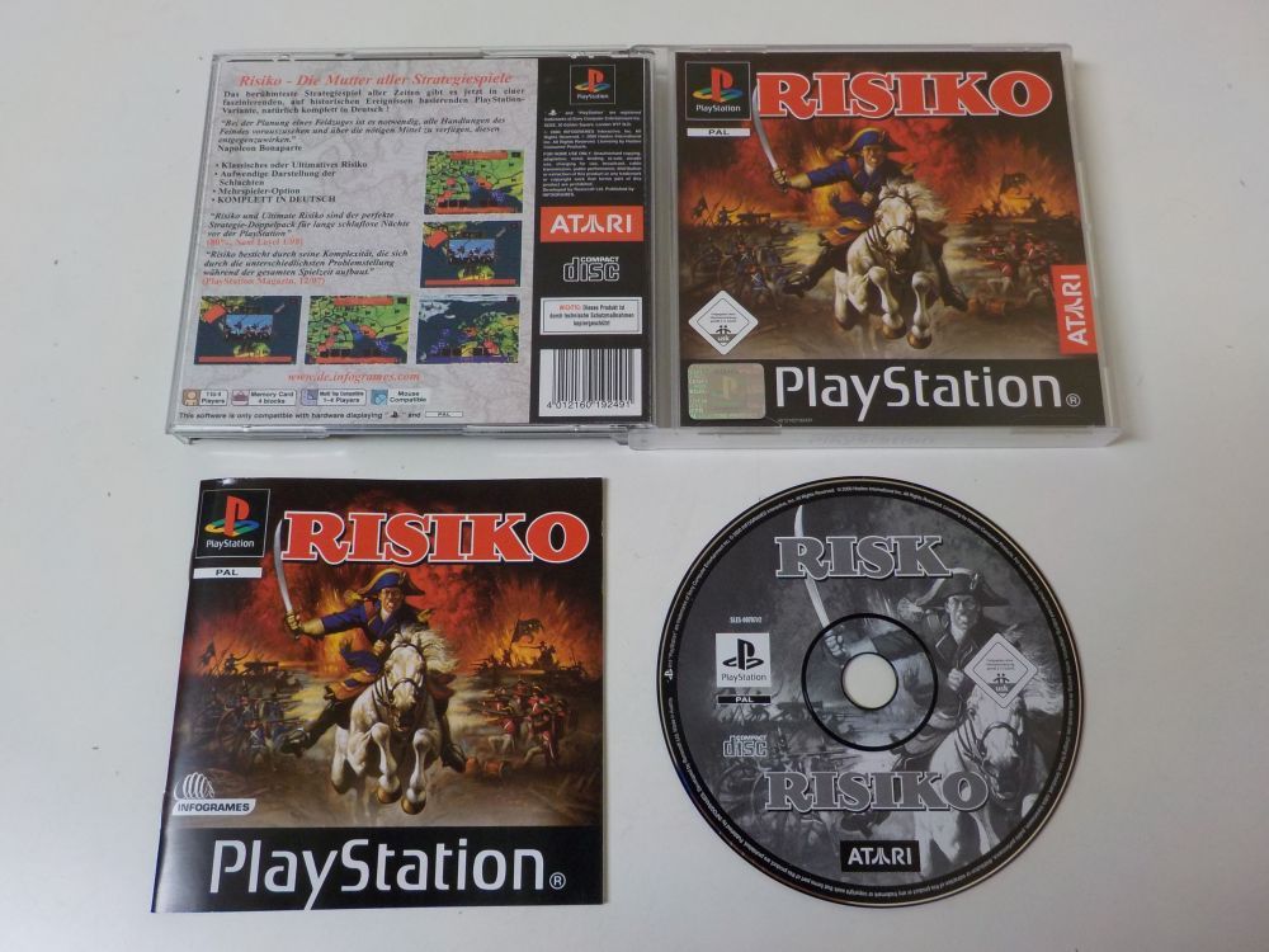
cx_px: 634
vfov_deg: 46.8
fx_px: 1100
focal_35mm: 30
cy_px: 476
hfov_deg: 60.0
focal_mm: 4.1
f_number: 3.3
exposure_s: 1/30
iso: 160
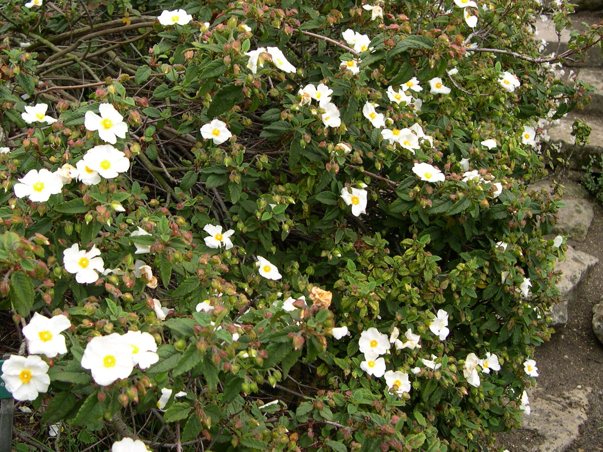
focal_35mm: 38
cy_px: 226
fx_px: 662
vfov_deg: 37.7
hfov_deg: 49.0
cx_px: 302
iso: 100
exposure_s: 1/262
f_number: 2.8
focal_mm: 8
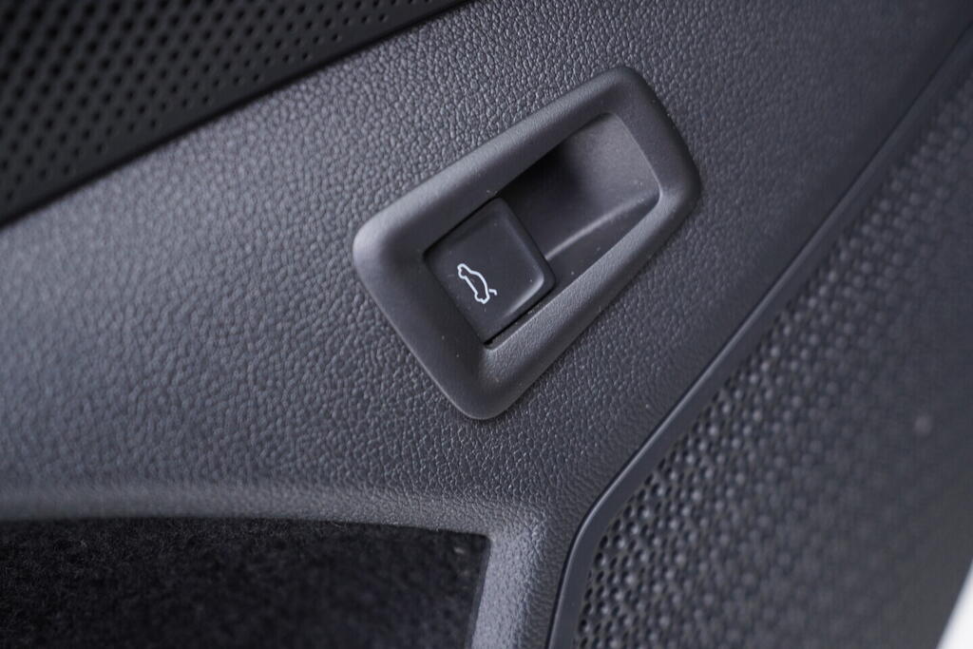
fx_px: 973
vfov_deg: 36.9
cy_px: 324
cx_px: 486
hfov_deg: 53.1
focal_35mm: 36
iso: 640
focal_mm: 24
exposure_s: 1/40
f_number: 2.8
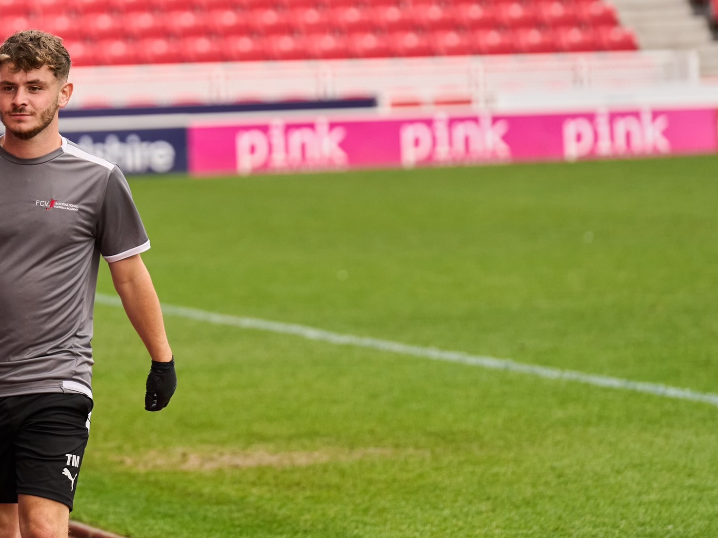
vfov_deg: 4.8
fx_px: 6409
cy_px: 276
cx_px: 36
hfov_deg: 6.4
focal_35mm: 309
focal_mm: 161
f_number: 4
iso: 800
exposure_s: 1/2000
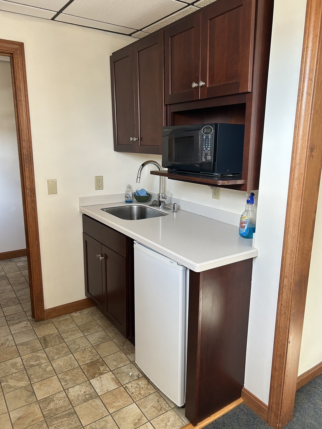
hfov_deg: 53.1
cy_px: 214
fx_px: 322
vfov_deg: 67.3
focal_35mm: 26
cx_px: 161
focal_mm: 5.7
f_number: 1.5
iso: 125
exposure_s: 1/121
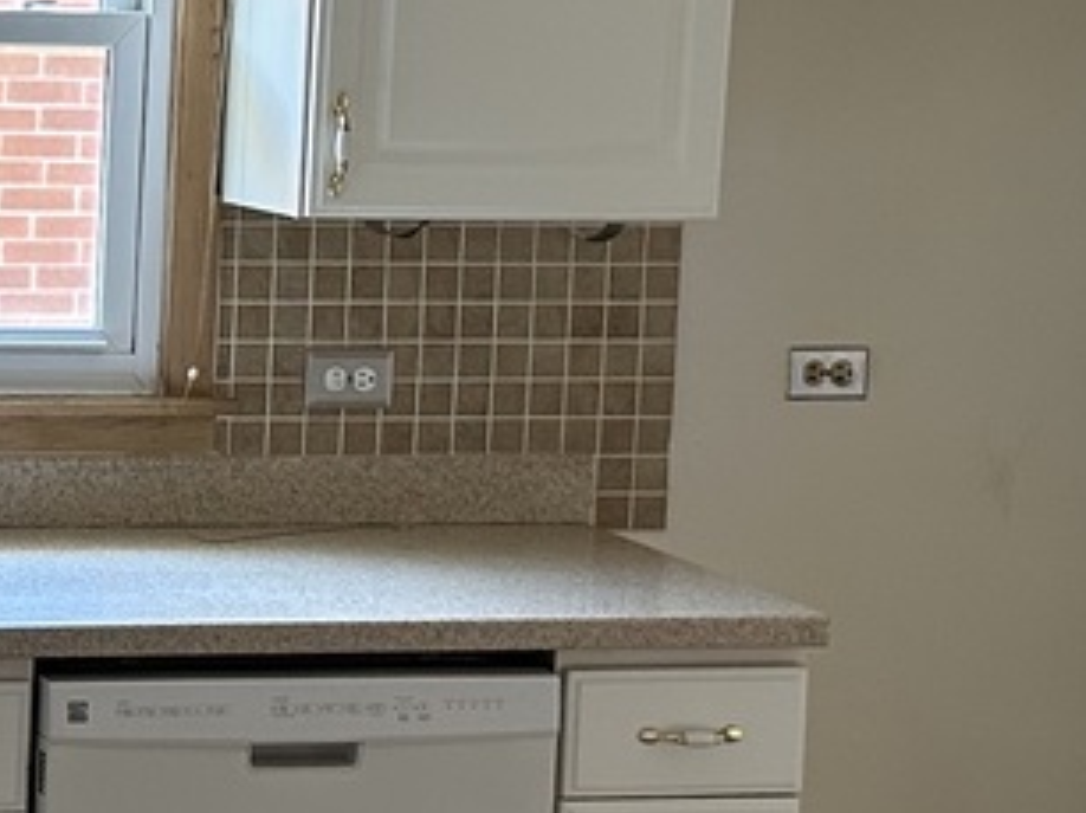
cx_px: -259
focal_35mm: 113
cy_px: 405
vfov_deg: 13.1
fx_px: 3542
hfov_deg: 16.6
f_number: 1.78
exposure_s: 1/121
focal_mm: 6.86
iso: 200
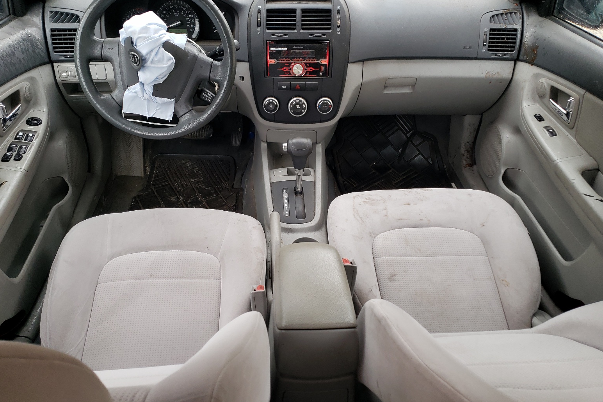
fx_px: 469
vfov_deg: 46.4
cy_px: 185
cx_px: 295
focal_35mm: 28
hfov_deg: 65.5
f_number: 1.5
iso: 55
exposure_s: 1/120
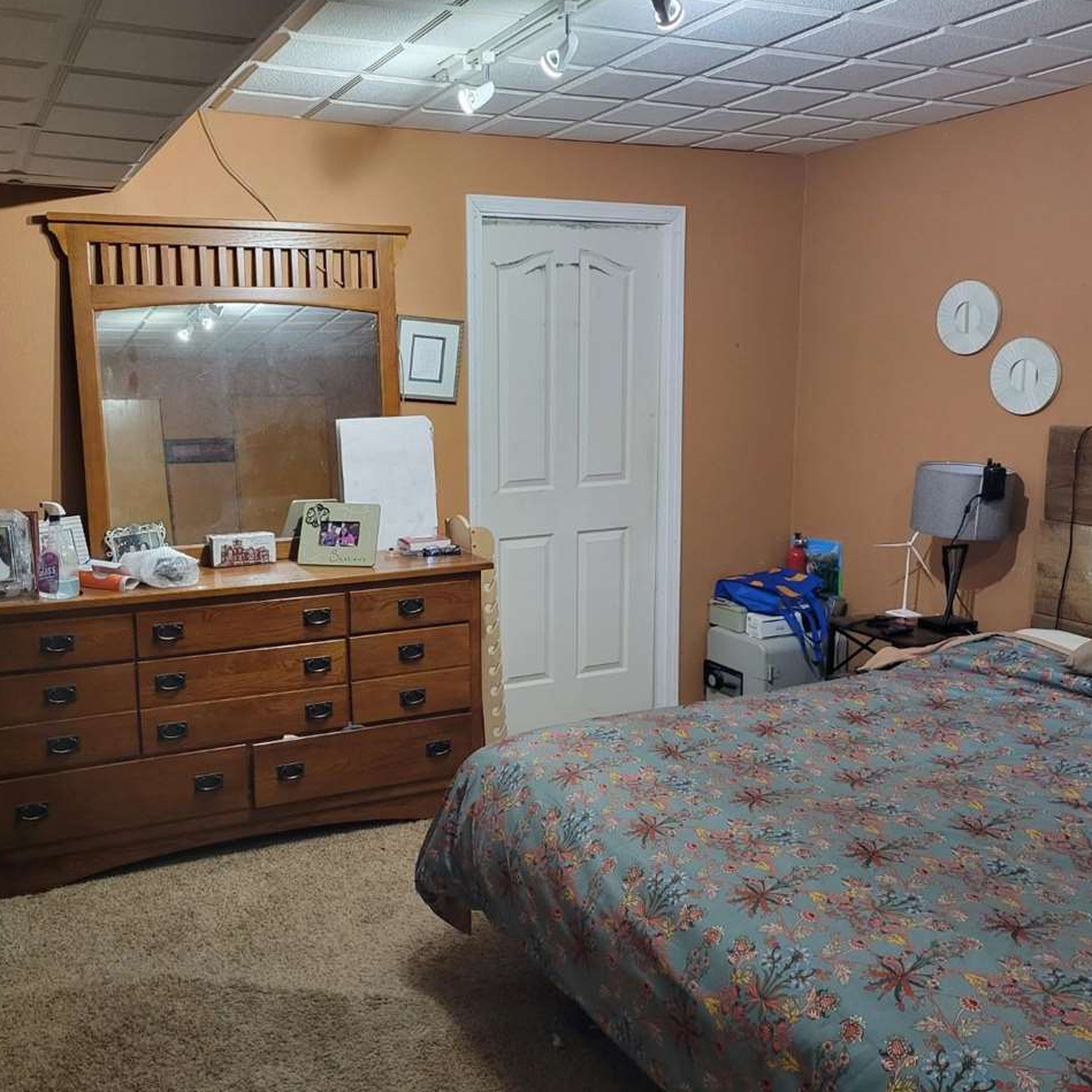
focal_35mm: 31
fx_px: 1106
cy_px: 544
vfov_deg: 52.5
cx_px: 435
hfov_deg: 52.2
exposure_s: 1/40
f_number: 1.8
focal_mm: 5.4
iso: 400
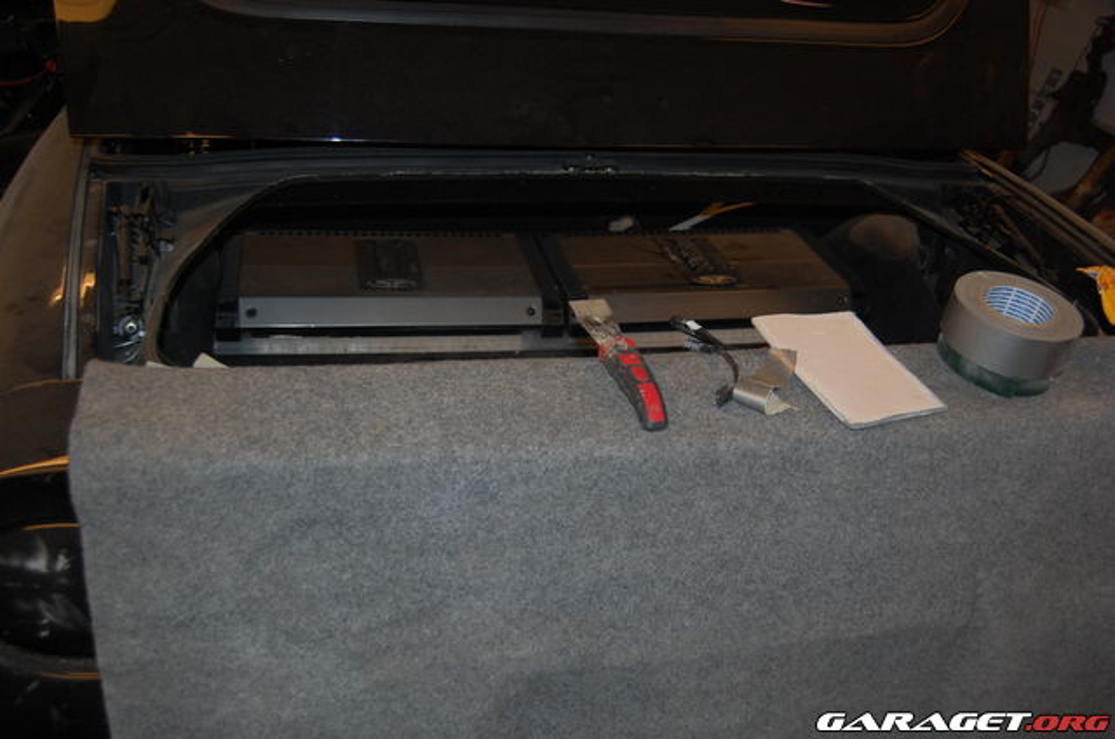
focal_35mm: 34
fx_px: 1066
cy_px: 370
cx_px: 558
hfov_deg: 55.2
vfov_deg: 38.2
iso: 400
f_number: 3.8
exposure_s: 1/60
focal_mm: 23
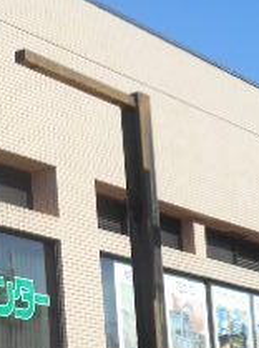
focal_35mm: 135
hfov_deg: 10.8
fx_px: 1351
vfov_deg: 14.6
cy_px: 280
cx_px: -50
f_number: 4.2
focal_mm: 7.7
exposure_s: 1/640
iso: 80
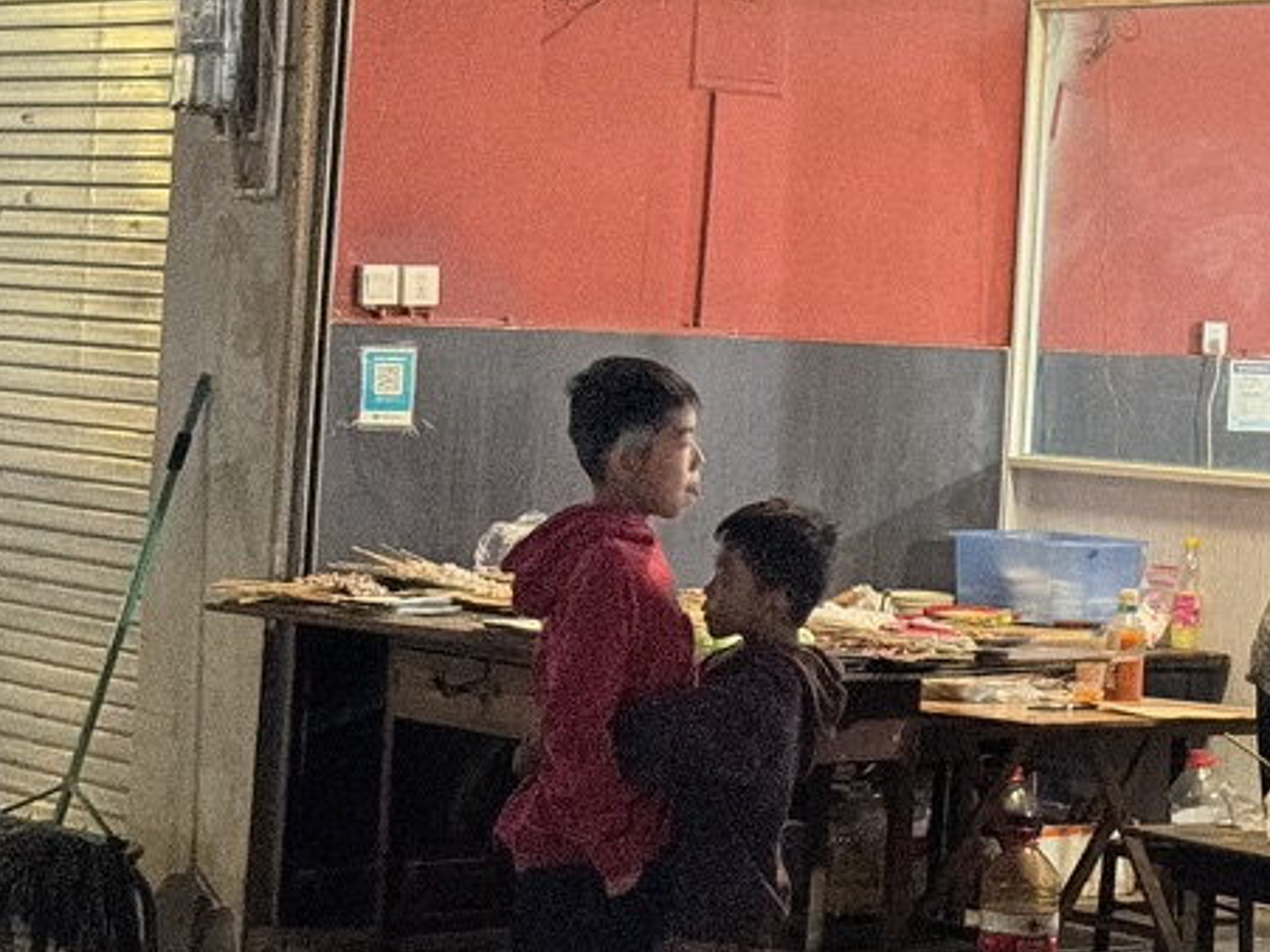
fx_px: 3998
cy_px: 192
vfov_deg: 13.5
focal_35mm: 109
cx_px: 1428
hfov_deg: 17.4
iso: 640
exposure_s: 1/25
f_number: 1.78
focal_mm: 6.76
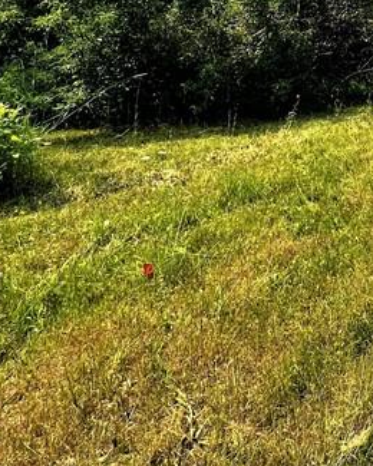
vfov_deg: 39.7
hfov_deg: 31.7
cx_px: 439
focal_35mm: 40
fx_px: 552
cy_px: -11
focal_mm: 1.57
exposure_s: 1/608
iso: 32
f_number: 1.8
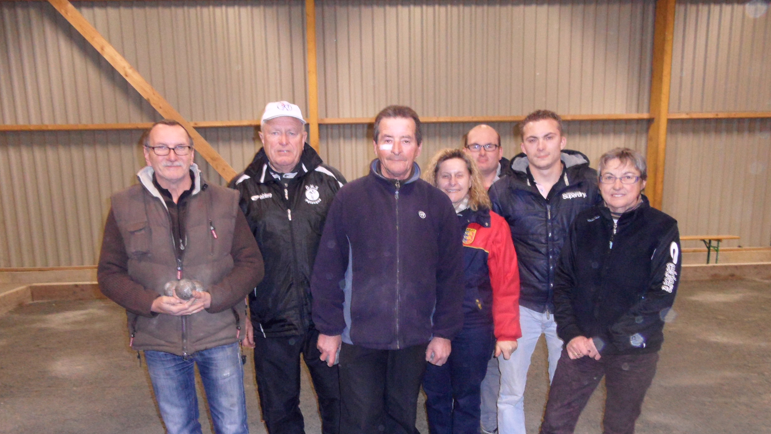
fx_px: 552
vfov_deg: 42.5
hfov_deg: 69.8
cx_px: 375
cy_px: 279
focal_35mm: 27
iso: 480
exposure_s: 1/30
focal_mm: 3.9
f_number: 3.2
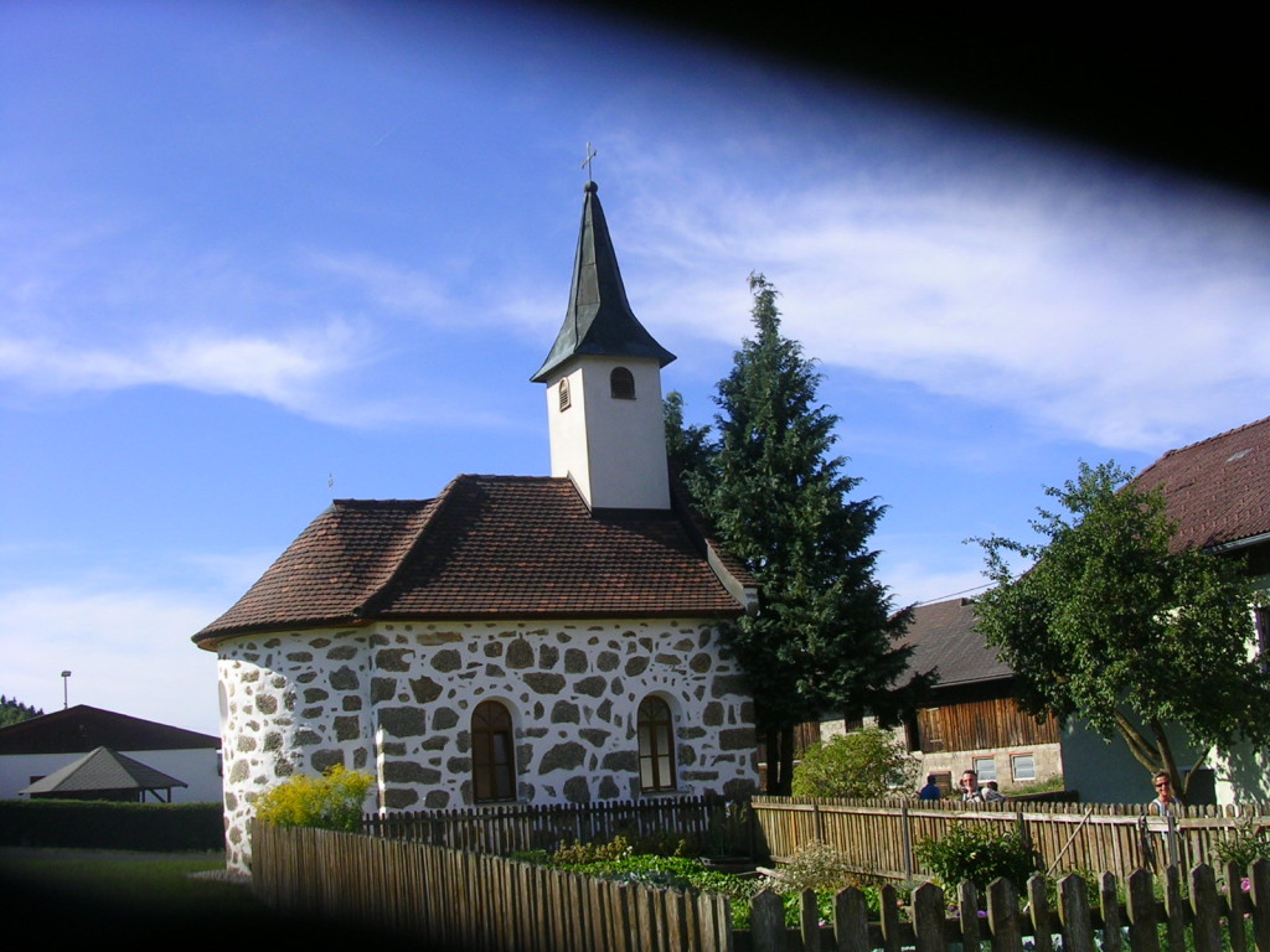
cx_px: 635
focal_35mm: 38
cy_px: 476
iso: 50
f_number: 5.6
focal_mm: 5.8
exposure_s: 1/306
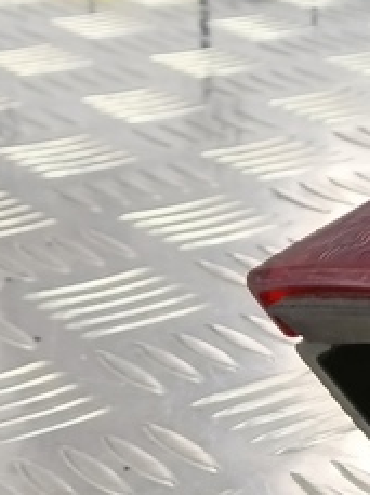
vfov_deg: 19.1
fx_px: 1472
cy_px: 175
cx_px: 946
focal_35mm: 103
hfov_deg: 11.4
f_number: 1.6
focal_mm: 4.11
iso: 160
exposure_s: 1/50
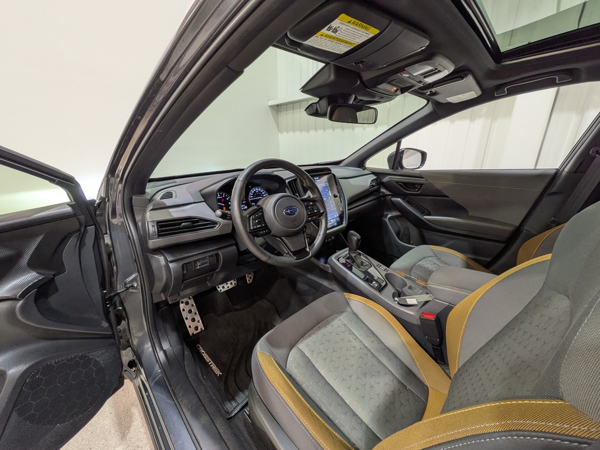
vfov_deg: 85.7
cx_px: 300
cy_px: 225
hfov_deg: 102.1
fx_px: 243
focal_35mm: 14
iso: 61
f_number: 2.2
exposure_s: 1/30
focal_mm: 1.83
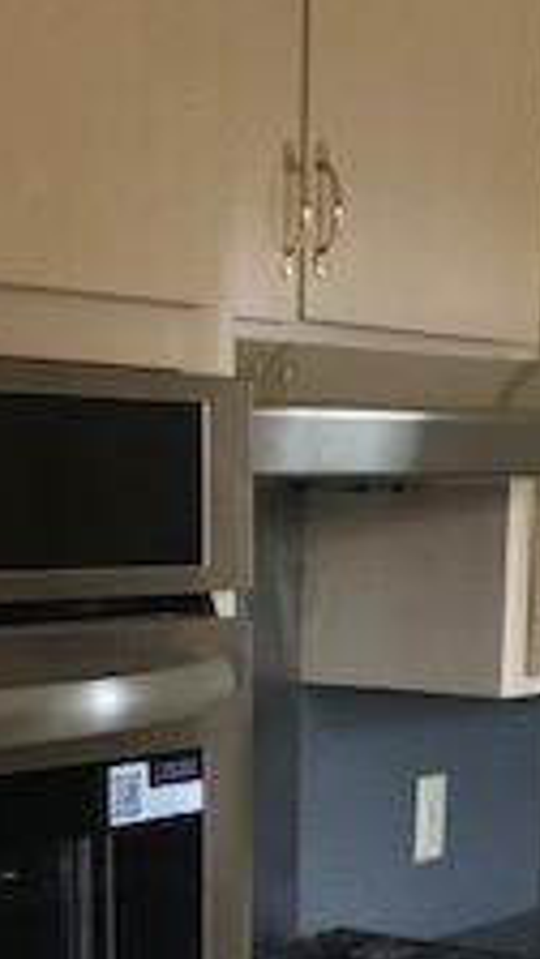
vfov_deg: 22.9
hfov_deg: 13.9
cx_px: 356
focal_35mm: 87
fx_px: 2215
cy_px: 1075
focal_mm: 3.99
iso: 50
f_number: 1.8
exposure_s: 1/15
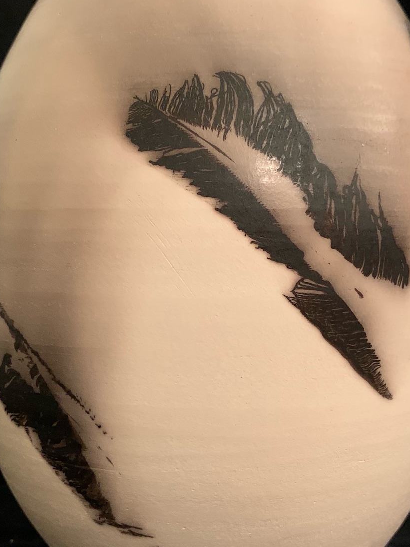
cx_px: 208
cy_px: 291
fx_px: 600
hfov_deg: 37.7
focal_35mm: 38
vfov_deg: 48.9
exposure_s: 1/25
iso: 400
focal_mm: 4.25
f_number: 1.8
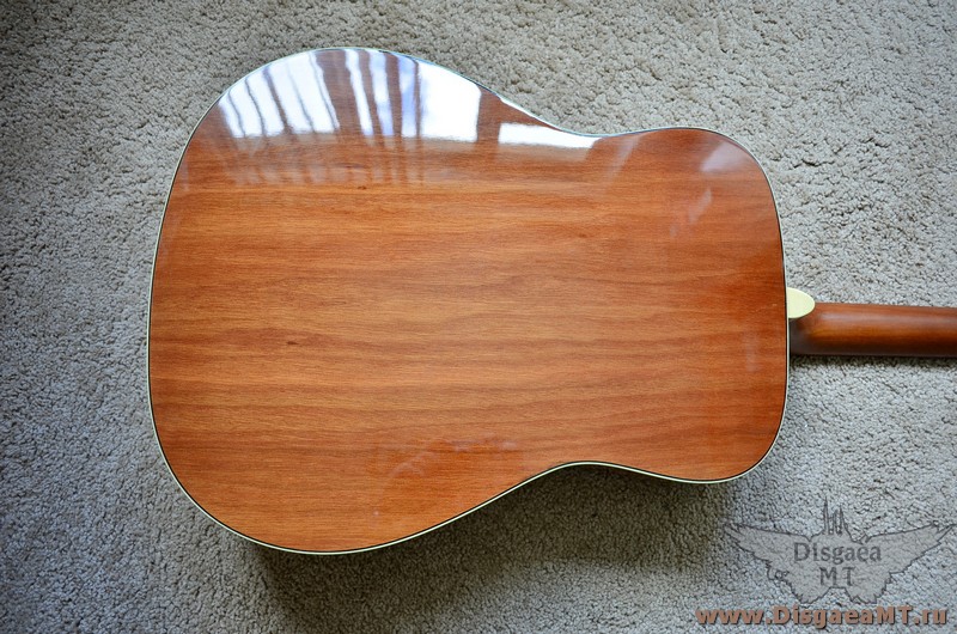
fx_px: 743
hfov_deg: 65.6
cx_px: 478
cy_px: 317
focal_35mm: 28
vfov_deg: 46.2
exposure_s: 1/30
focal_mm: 18.5
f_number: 2.8
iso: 125
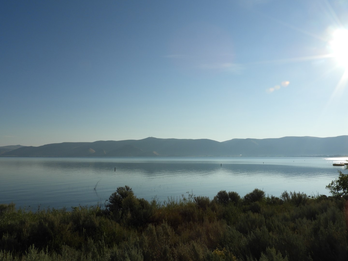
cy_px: 130
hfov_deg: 60.0
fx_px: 302
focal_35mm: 30
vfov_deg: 46.8
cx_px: 174
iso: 100
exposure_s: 1/1600
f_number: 5
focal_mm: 5.4
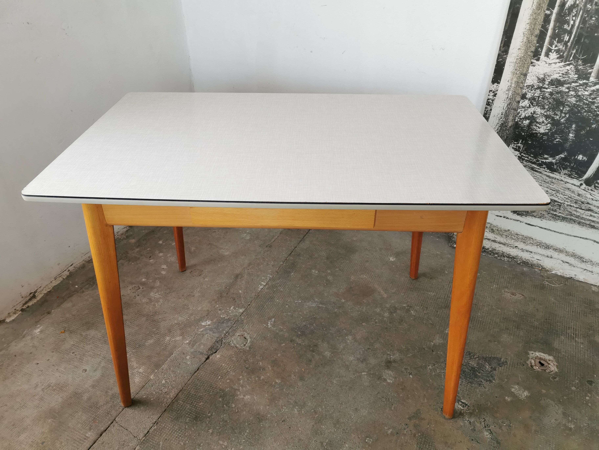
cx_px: 300
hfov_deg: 65.3
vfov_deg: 51.4
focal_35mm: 27
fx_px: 467
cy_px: 225
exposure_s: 1/120
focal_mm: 5.56
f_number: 1.6
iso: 160
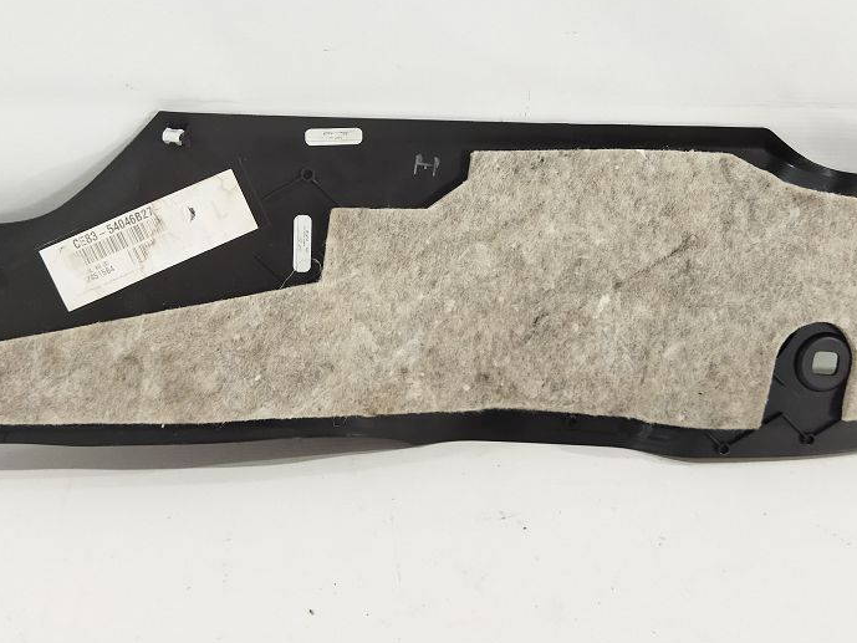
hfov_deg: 40.4
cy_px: 233
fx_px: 1164
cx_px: 461
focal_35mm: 47
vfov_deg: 30.7
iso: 303
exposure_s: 1/50
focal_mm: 4.71
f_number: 1.79
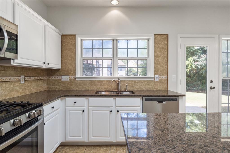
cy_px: 76
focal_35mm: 18
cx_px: 115
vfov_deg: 65.9
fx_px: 118
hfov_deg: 88.5
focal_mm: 18.5
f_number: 7.1
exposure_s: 1/125
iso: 1250
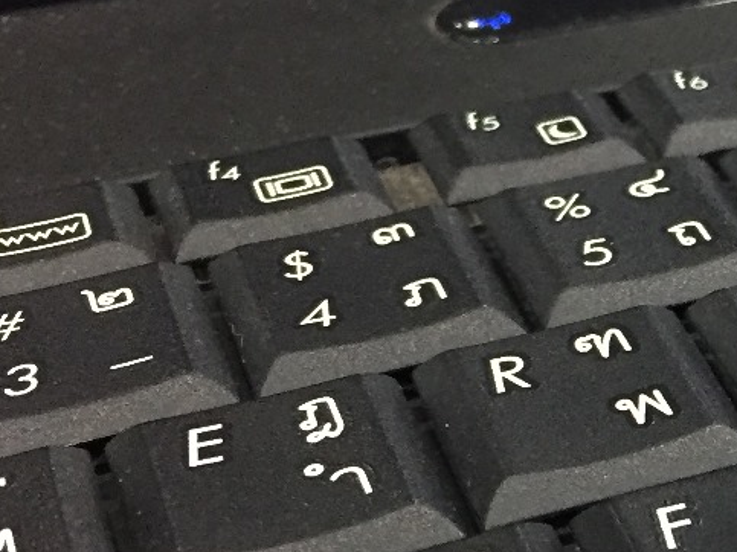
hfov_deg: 18.5
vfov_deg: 15.1
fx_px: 2086
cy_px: 371
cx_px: 989
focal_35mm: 98
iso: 250
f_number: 2.2
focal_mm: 4.15
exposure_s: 1/33
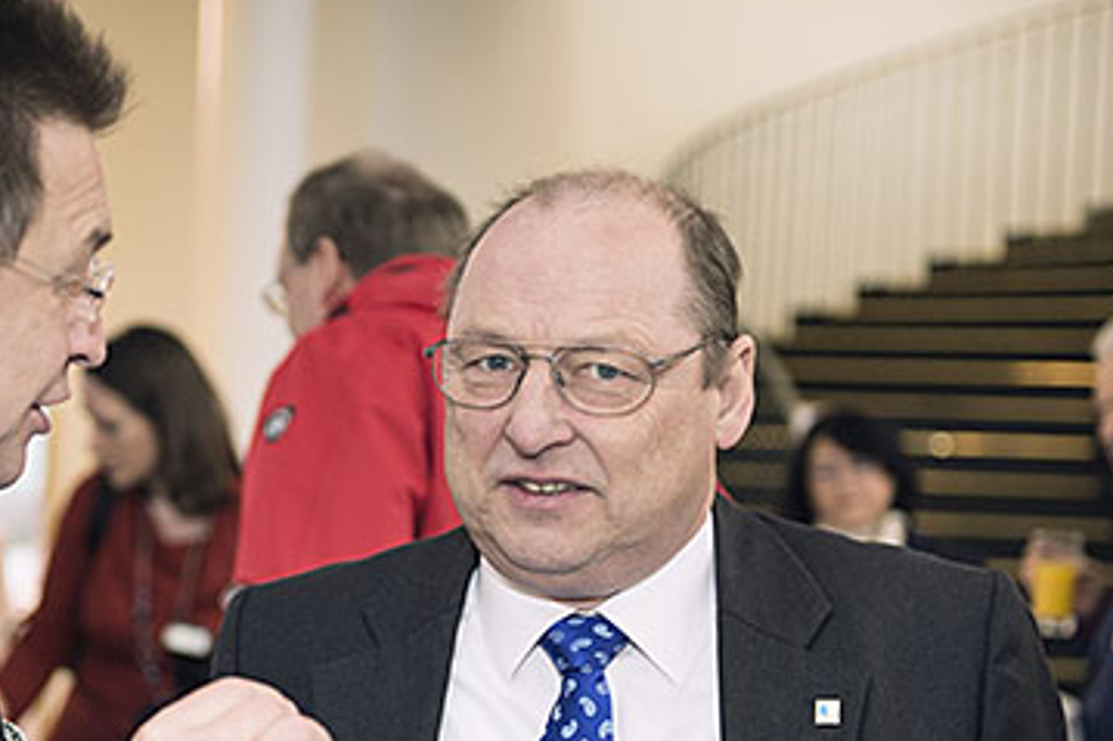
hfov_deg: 24.0
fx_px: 2596
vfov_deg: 16.2
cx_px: 295
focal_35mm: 84
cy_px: 477
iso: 1600
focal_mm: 52
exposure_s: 1/160
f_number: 2.8
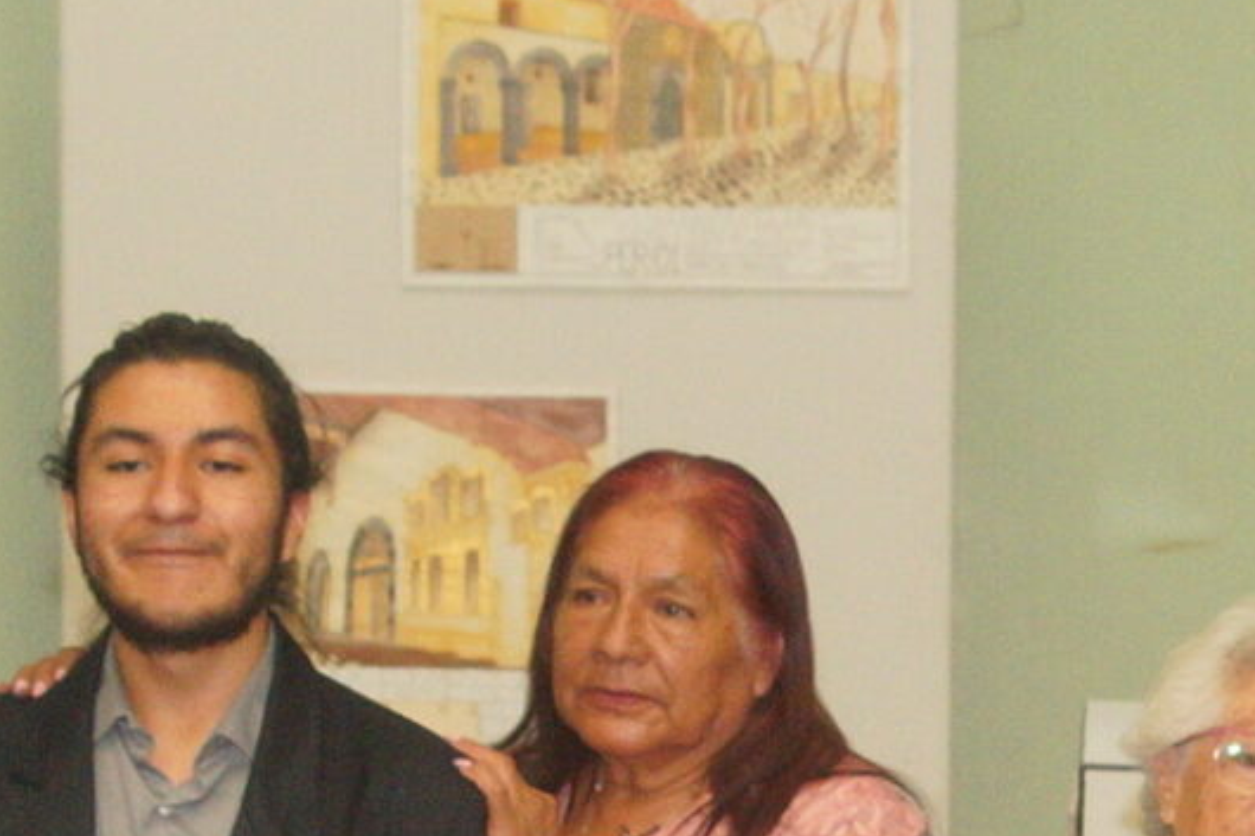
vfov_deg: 9.3
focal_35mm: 145
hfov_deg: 14.1
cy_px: 986
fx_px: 5053
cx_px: 1009
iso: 2500
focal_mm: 30
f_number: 8
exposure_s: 1/80
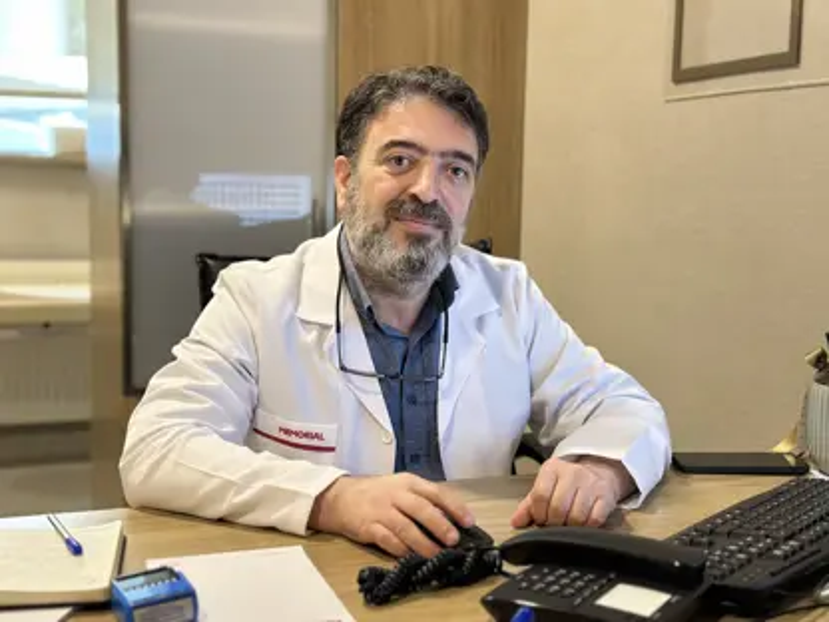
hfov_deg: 39.7
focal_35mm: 48
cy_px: 311
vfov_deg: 30.3
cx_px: 414
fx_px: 1150
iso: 320
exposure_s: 1/60
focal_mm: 6.86
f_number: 1.78
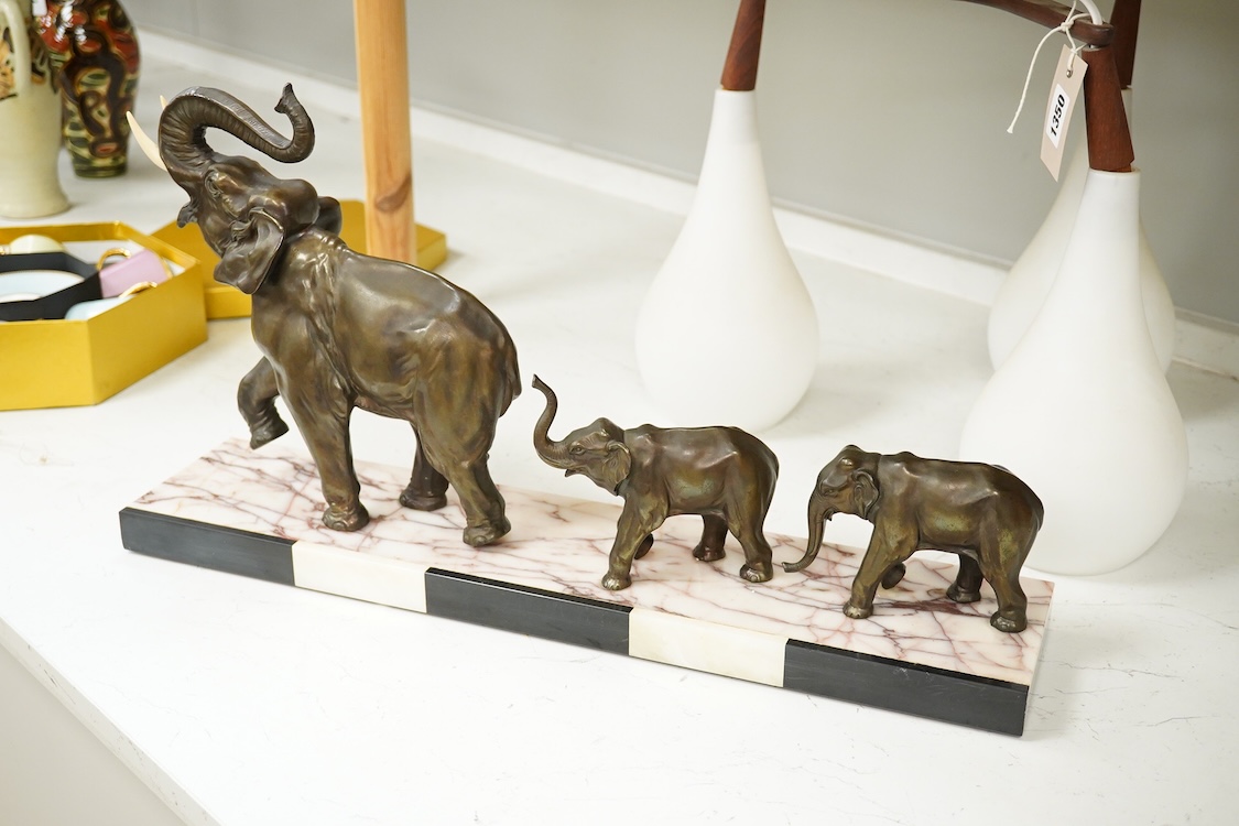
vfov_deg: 29.9
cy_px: 413
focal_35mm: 45
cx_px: 620
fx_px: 1549
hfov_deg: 43.6
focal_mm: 30
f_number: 6.3
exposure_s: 1/160
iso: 2500
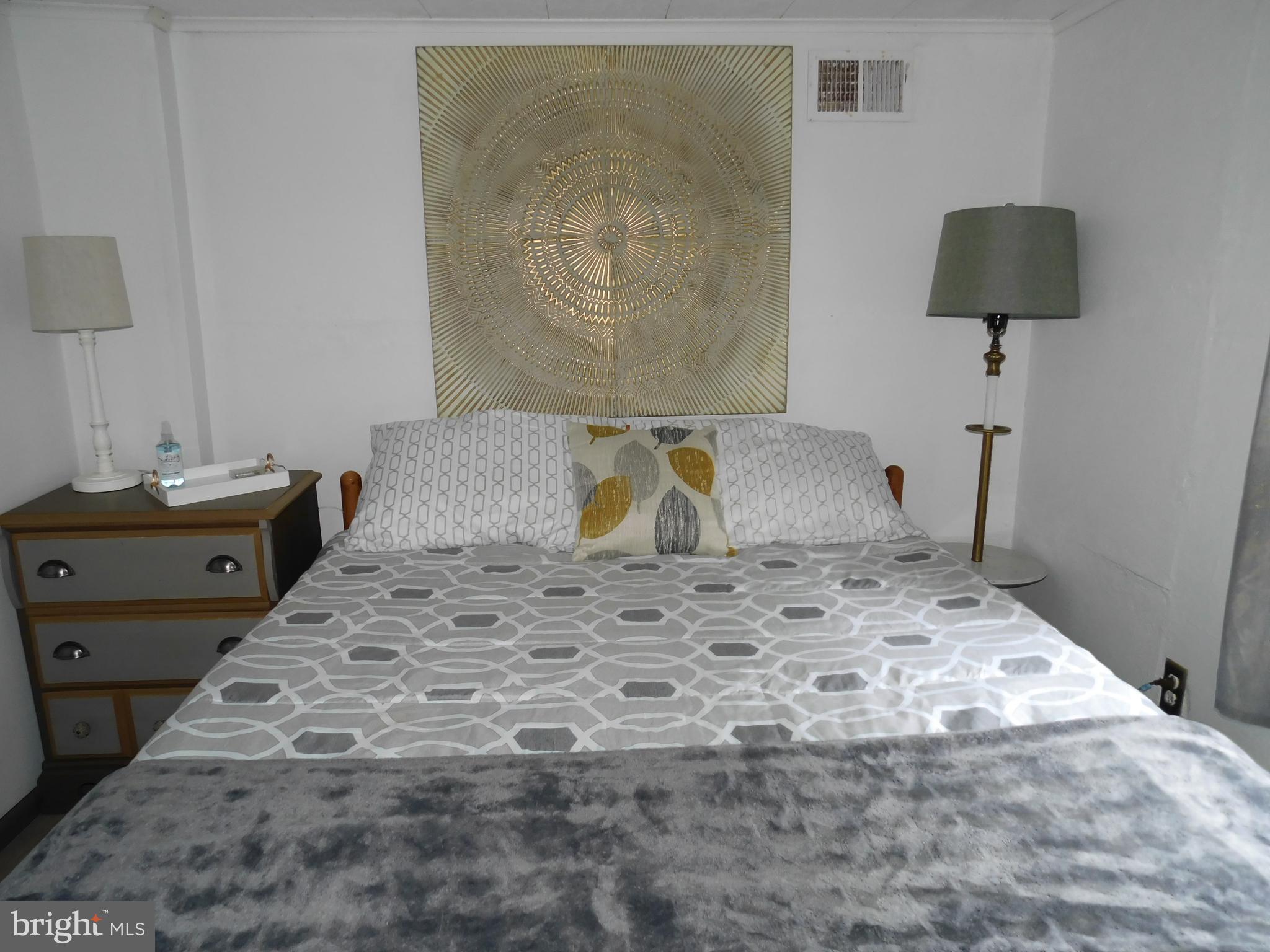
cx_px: 635
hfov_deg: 71.6
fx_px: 881
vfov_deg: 56.8
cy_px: 476
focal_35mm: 24
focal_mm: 4.1
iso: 125
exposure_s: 1/30
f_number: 3
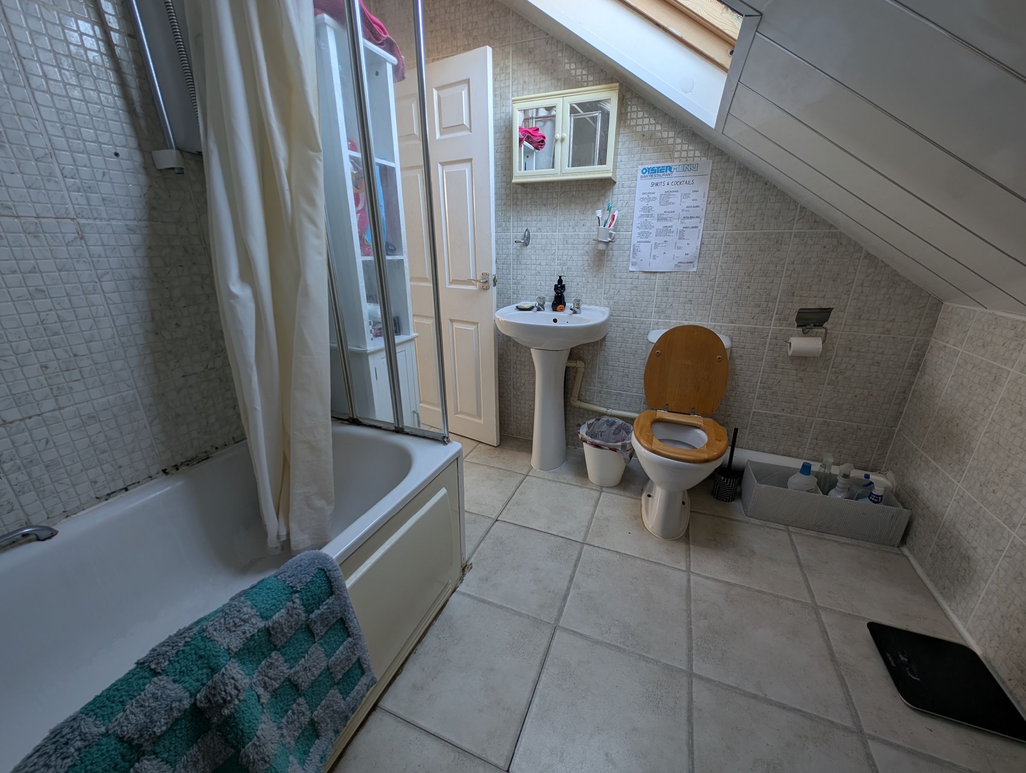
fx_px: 356
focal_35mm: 12
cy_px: 386
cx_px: 513
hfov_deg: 110.5
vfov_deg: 94.6
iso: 36
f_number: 1.95
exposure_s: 1/27
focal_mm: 2.23
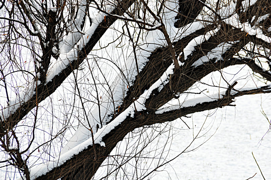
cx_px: 136
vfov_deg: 4.6
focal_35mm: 300
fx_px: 2255
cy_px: 90
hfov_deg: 6.9
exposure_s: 1/400
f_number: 11
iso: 200
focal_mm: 200
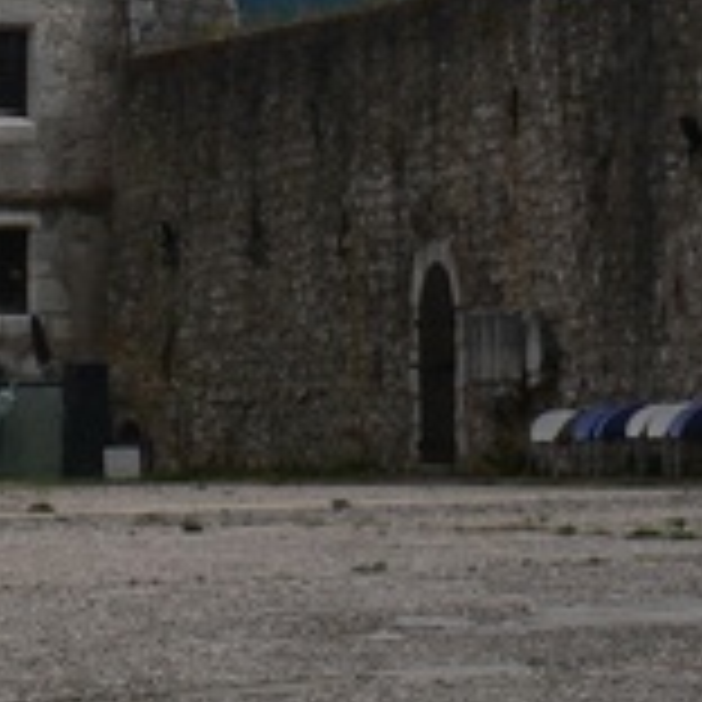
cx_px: 18
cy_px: -297
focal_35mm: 225
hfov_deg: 7.7
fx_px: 5162
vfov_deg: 7.7
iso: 80
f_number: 6.3
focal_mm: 10.5
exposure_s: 1/400
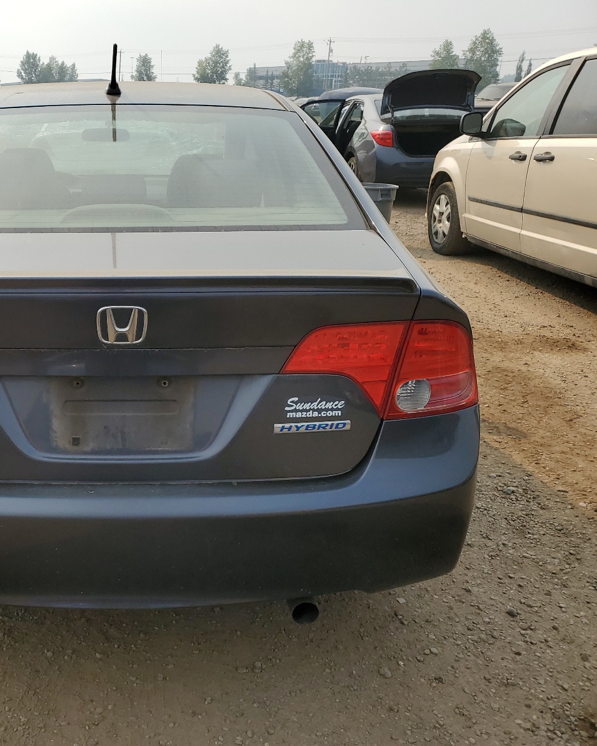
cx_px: 108
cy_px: 372
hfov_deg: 41.2
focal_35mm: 34
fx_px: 751
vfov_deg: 52.8
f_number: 1.5
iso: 50
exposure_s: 1/3333
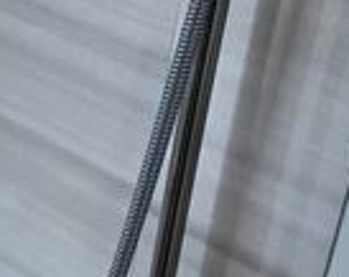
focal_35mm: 128
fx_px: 1319
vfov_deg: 10.9
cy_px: 567
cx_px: -311
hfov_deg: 13.3
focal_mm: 3.99
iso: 32
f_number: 1.8
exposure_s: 1/50
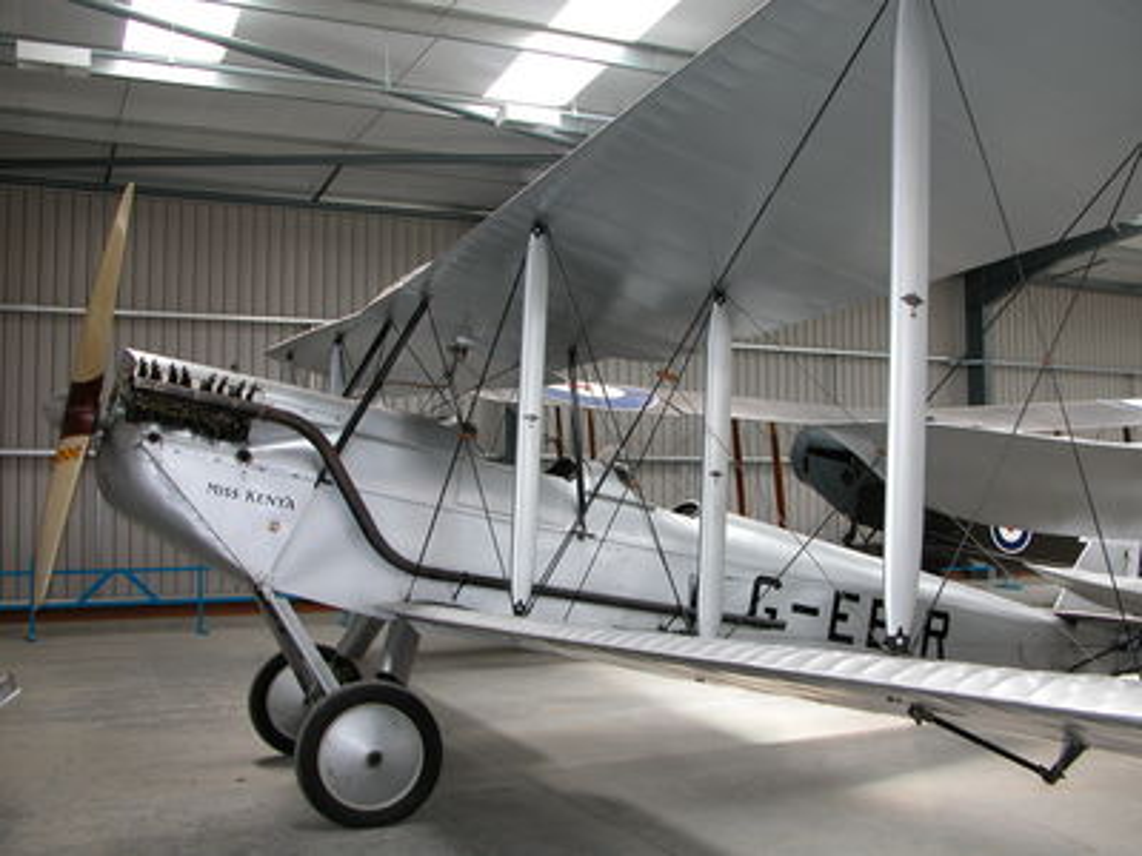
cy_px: 428
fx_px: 1155
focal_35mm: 35
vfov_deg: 40.7
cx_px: 571
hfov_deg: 52.6
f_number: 3.2
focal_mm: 8.9
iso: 100
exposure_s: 1/48.7
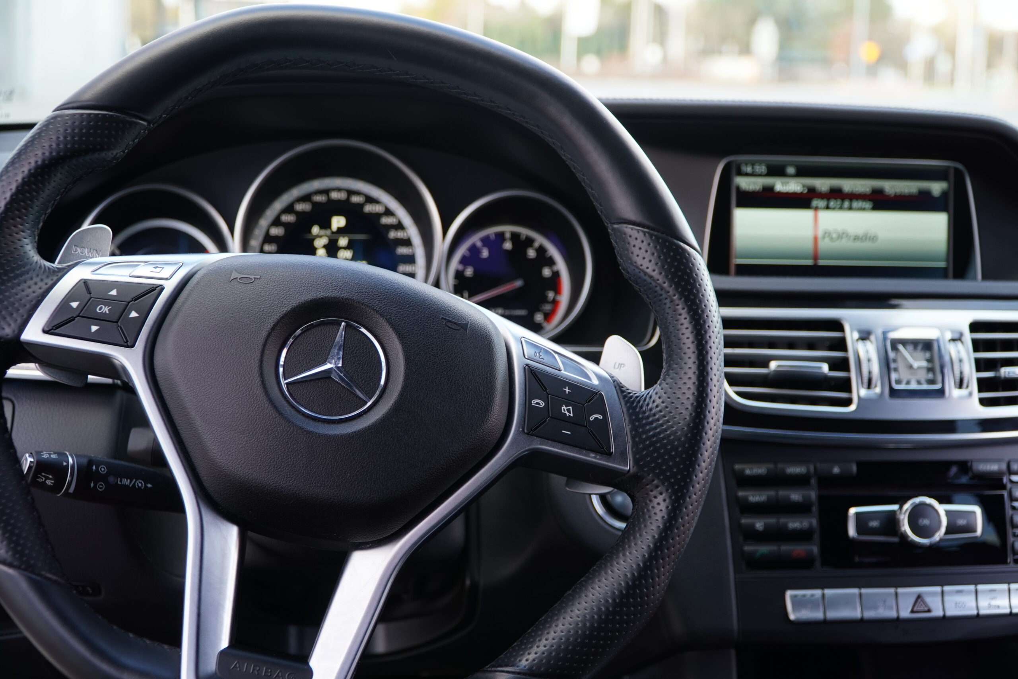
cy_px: 340
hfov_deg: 40.0
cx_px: 509
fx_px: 1400
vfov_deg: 27.3
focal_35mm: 50
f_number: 4
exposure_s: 1/60
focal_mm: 33
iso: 400
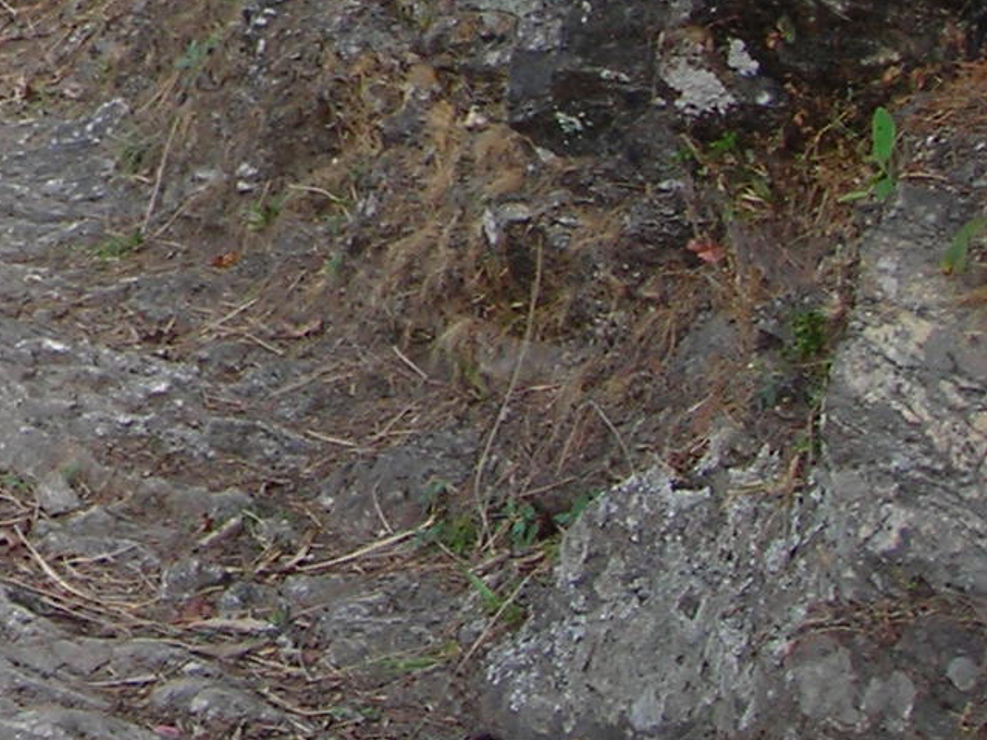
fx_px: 4391
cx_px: -689
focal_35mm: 154
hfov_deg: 12.0
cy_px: -718
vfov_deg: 9.1
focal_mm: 6.3
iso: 50
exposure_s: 1/97.3
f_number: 3.2
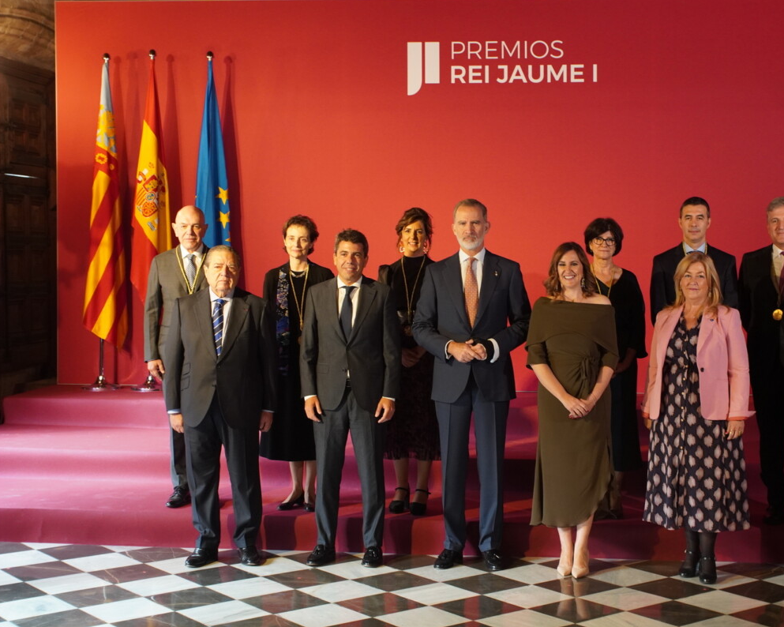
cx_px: 465
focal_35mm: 60
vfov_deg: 25.6
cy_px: 312
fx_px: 1382
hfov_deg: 31.6
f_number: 4.5
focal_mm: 35
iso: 1000
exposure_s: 1/60
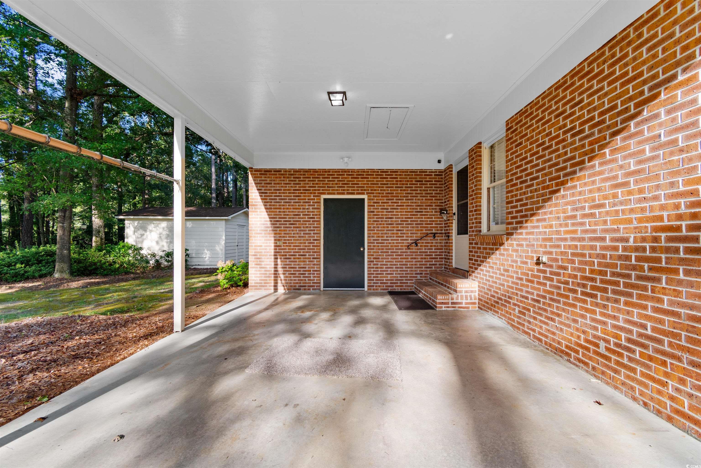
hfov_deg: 100.4
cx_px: 350
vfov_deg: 77.3
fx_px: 292
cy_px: 234
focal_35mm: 15
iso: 100
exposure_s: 1/60
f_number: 4.5
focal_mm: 10
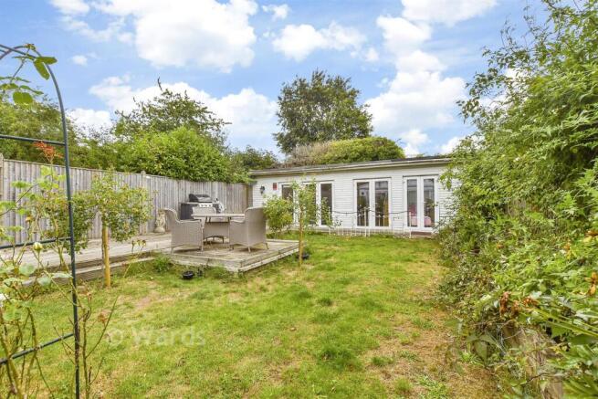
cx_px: 299
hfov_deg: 100.4
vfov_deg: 77.4
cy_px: 200
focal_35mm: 15
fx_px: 249
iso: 250
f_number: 8
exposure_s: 1/200
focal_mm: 10
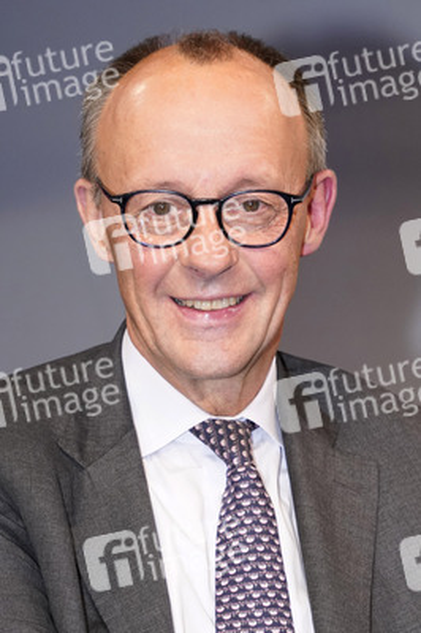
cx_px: 210
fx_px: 1511
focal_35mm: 86
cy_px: 316
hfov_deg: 15.9
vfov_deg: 23.7
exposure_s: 1/125
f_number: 5.6
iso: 2000
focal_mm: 86
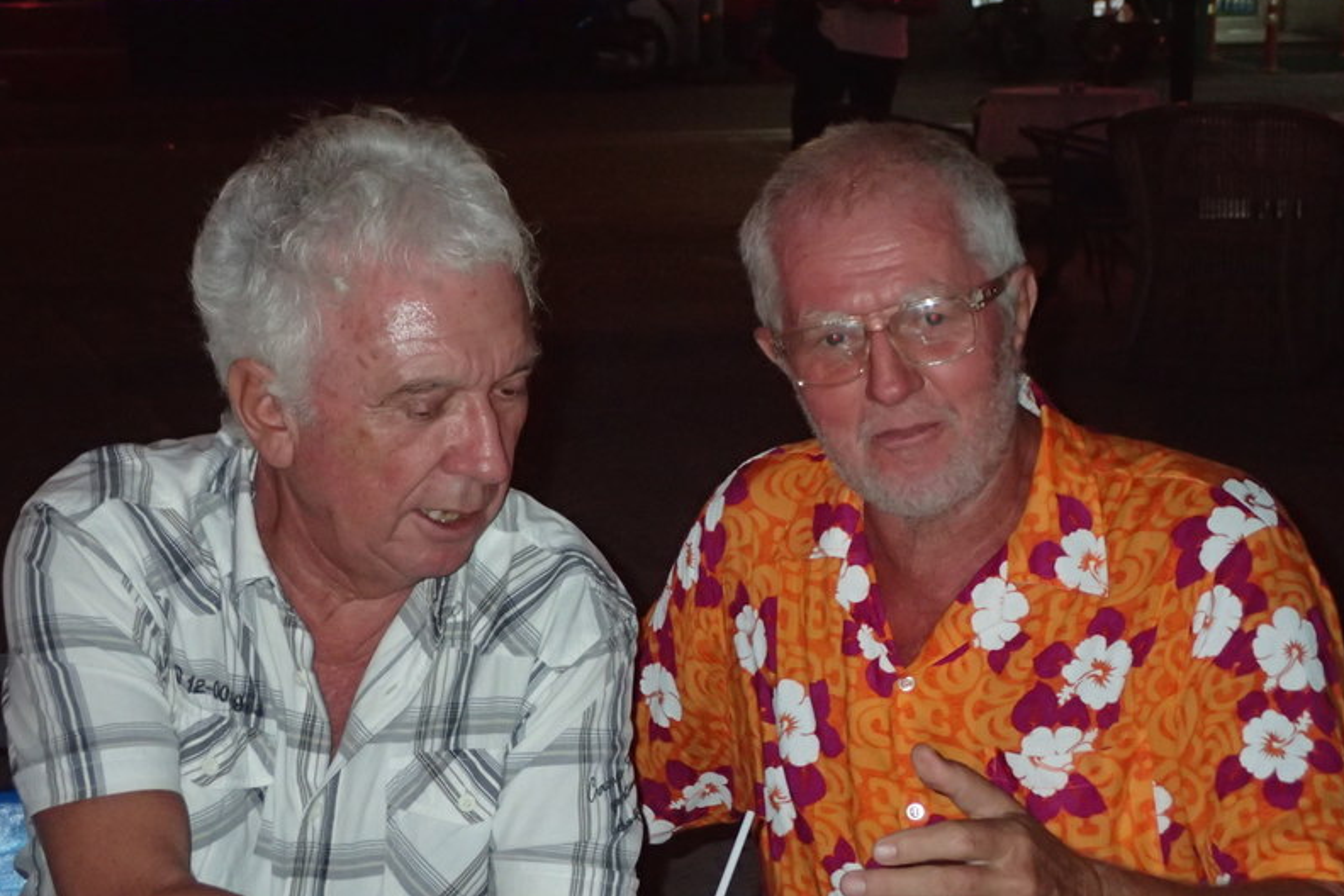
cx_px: 677
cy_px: 484
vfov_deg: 16.3
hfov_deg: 24.2
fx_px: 3136
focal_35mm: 84
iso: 800
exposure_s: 1/80
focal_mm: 14.41
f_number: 4.4
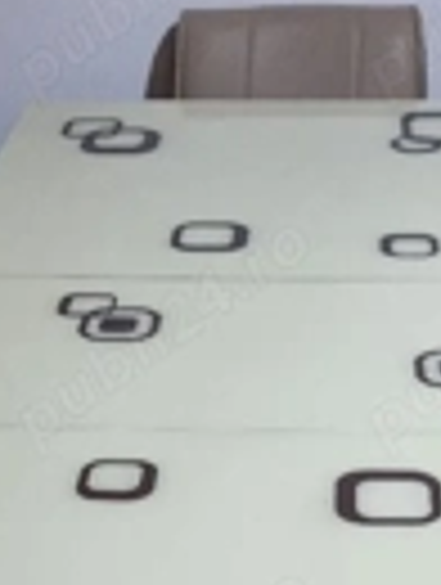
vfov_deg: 22.1
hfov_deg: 18.5
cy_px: 738
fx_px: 1354
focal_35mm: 80
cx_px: 252
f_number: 1.8
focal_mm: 5.4
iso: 250
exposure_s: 1/50
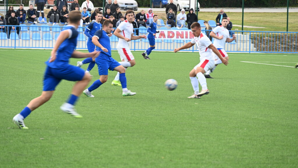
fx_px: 1493
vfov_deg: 6.4
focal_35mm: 189
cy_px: 72
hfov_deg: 11.4
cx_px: 149
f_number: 6.3
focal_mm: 180
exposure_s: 1/200
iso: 500
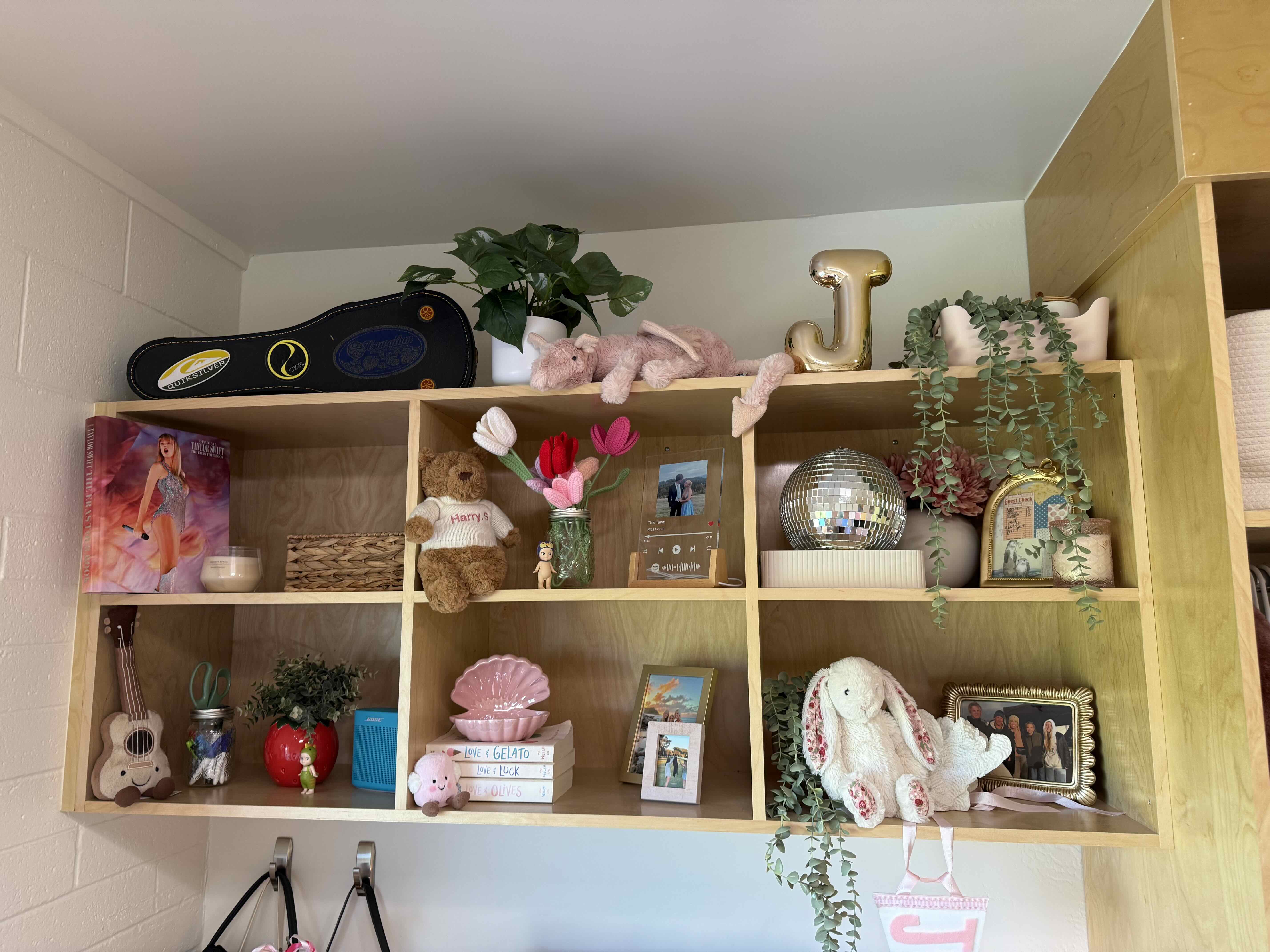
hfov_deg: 71.6
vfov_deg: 56.8
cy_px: 476
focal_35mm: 24
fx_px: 881
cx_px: 635
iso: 160
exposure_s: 1/60
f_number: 1.78
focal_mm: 6.76
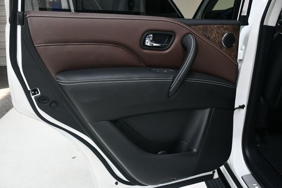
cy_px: 94
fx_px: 258
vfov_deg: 39.9
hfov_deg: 57.2
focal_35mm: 33
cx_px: 141
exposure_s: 1/125
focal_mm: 22
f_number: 3.5
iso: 2800
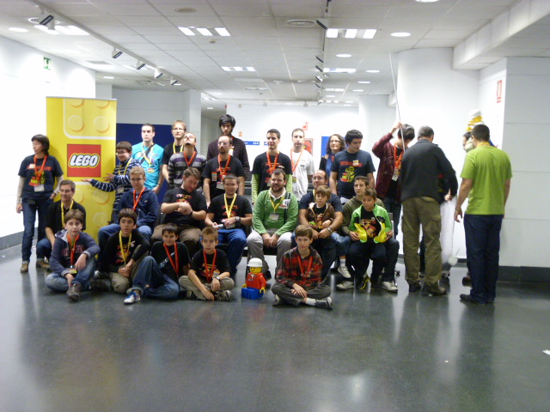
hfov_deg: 47.9
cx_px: 275
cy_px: 206
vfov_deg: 36.8
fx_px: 620
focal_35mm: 39
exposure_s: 1/8
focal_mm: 7
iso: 400
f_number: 3.1
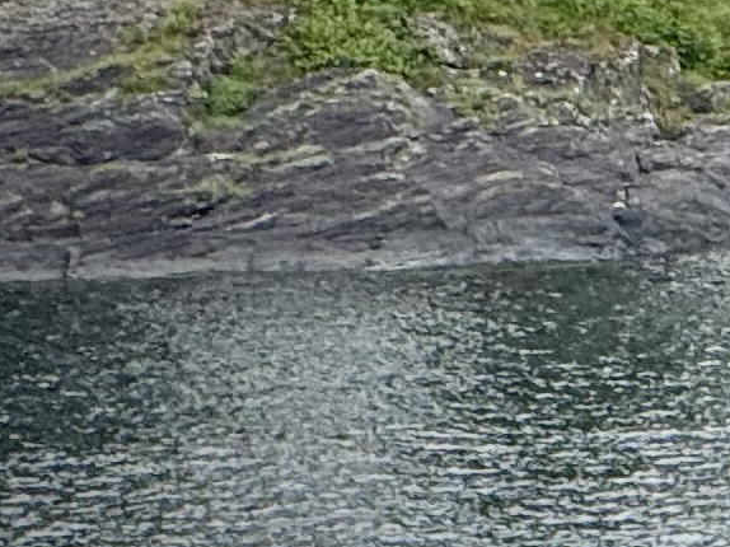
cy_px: -1021
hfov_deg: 2.3
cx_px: 2186
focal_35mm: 843
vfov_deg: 1.8
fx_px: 17770
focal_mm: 15.66
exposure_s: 1/391
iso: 50
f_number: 2.8
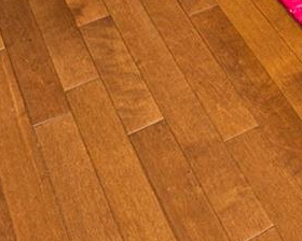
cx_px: 468
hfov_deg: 17.7
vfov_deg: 10.8
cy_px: -485
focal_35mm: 96
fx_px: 858
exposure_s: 1/5
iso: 200
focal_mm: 14
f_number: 11
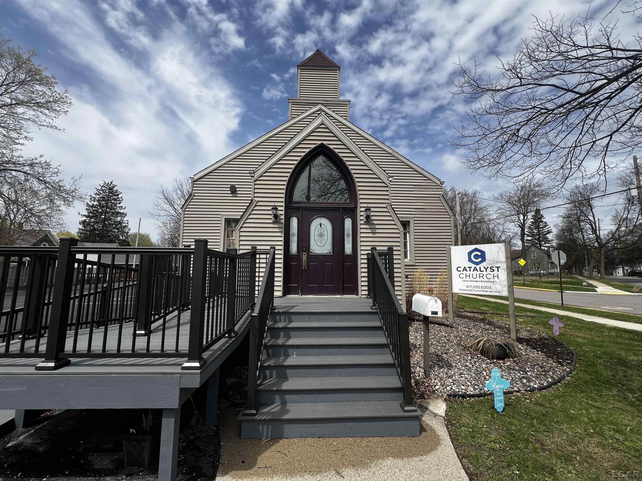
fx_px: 241
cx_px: 321
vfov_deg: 89.9
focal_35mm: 13
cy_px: 240
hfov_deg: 106.2
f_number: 1.8
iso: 32
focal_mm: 1.57
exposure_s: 1/1727
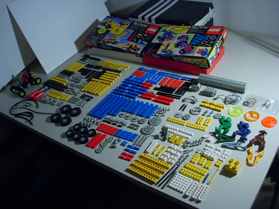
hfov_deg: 49.0
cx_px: 140
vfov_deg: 37.7
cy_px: 104
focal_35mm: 38
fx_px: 306
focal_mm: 7.8
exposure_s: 1/166
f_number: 2.8
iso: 400
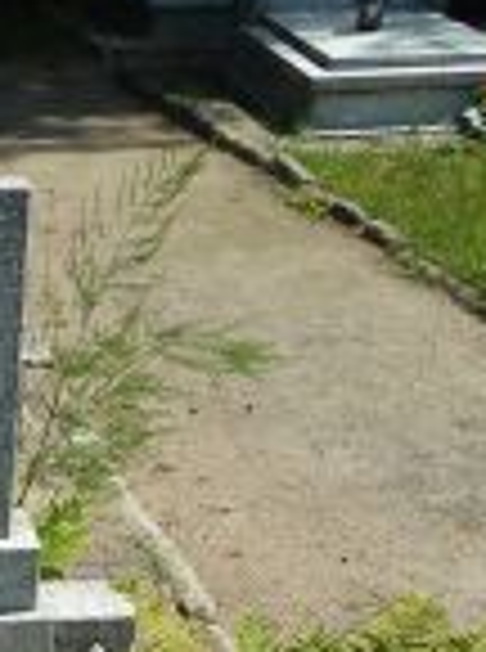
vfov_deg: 21.1
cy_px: 881
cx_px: -252
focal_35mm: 83
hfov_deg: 16.1
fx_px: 1561
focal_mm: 4.1
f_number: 4
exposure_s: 1/400
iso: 80
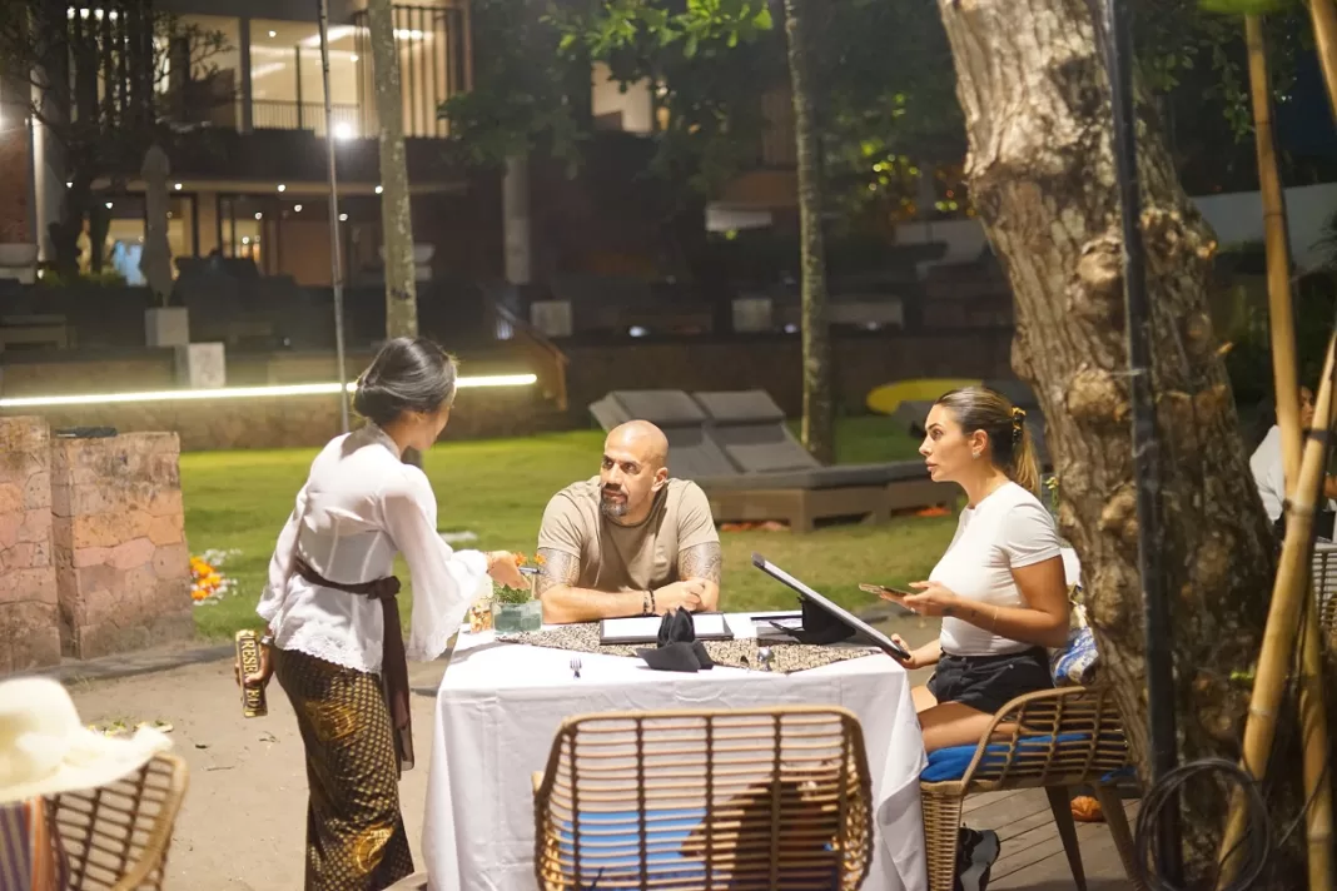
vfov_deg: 27.0
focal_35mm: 50
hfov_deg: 39.6
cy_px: 446
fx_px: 1857
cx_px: 668
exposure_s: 1/160
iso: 6400
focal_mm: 50
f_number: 2.2
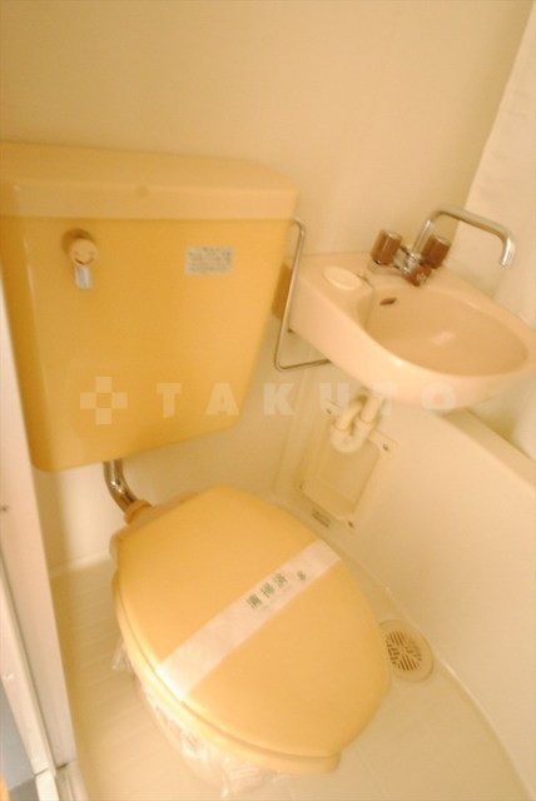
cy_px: 400
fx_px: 468
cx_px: 268
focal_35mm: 21
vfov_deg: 81.2
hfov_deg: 59.6
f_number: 5.3
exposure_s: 1
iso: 1600
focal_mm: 14
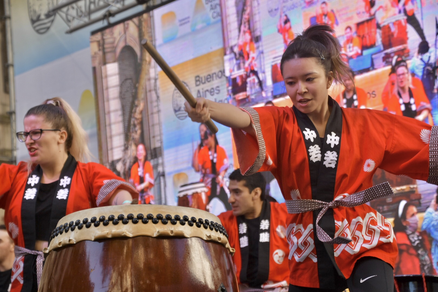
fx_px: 1186
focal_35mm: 98
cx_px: 219
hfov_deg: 20.9
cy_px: 146
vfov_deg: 14.0
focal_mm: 65
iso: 200
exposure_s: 1/320
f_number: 5
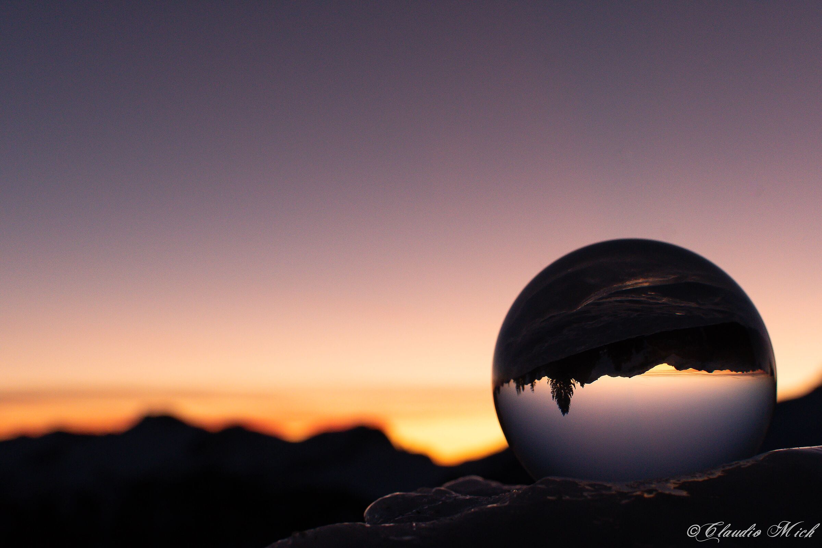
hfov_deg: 37.9
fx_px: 1199
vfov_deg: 25.8
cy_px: 274
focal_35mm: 52
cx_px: 411
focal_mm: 35
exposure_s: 1/160
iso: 1600
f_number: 7.1
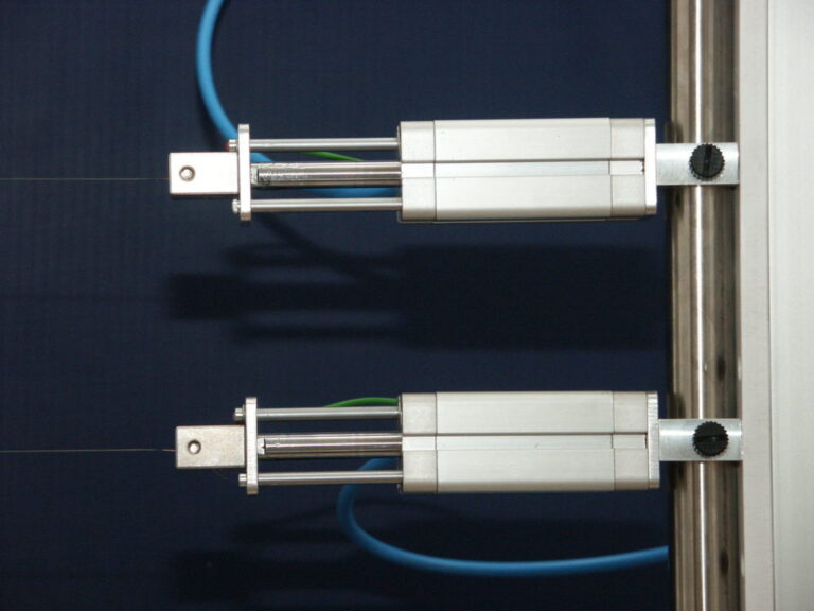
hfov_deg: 12.1
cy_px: 306
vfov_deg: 9.1
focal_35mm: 163
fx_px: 3833
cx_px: 407
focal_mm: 41.31
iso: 200
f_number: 3.5
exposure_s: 1/125
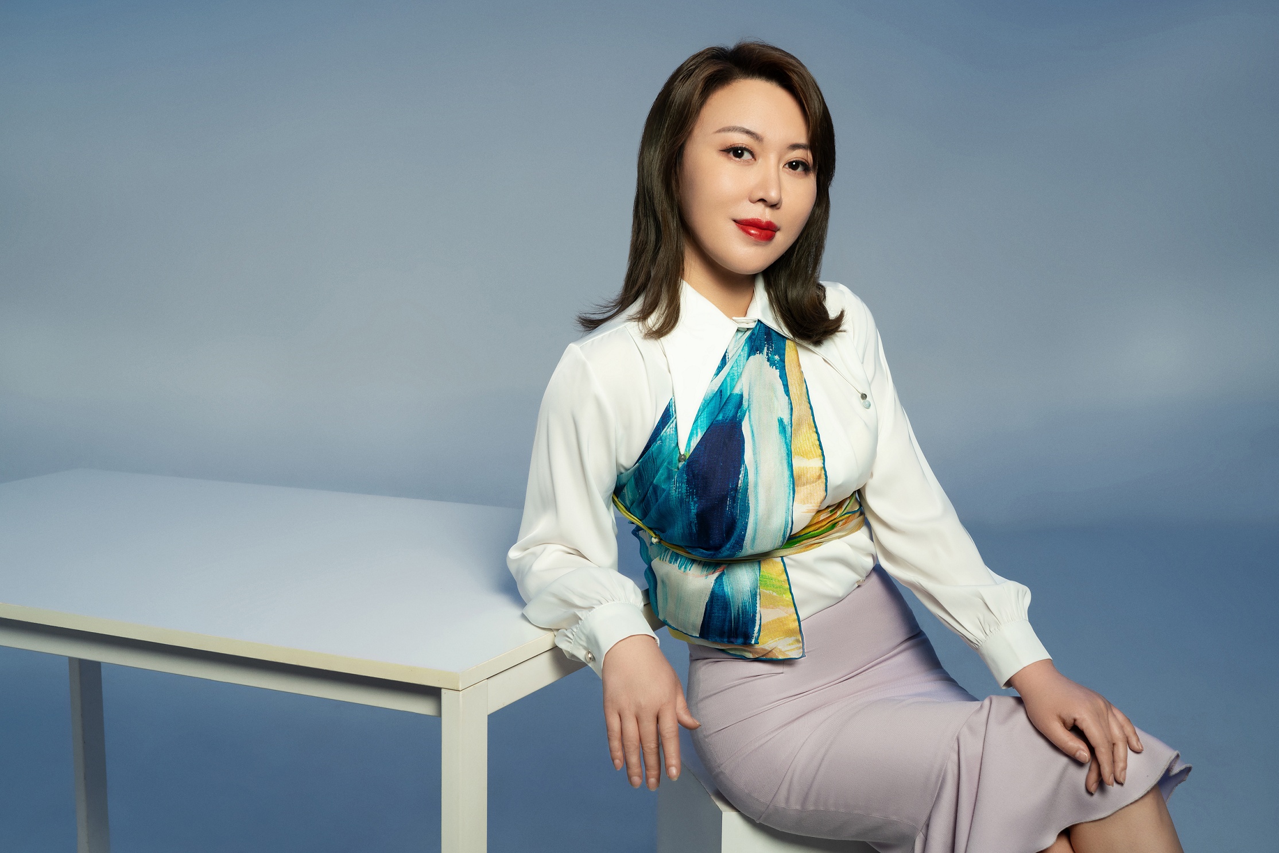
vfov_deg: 27.5
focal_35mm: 49
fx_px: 1741
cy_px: 426
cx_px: 640
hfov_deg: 40.3
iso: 250
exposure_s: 1/125
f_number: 8
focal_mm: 49
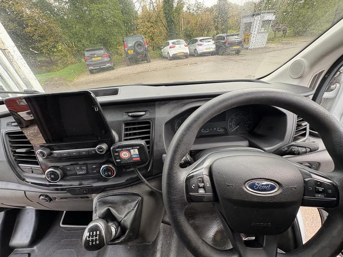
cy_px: 128
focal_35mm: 14
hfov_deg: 102.1
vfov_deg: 85.7
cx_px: 172
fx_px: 139
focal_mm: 2.22
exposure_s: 1/99
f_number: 2.2
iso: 125
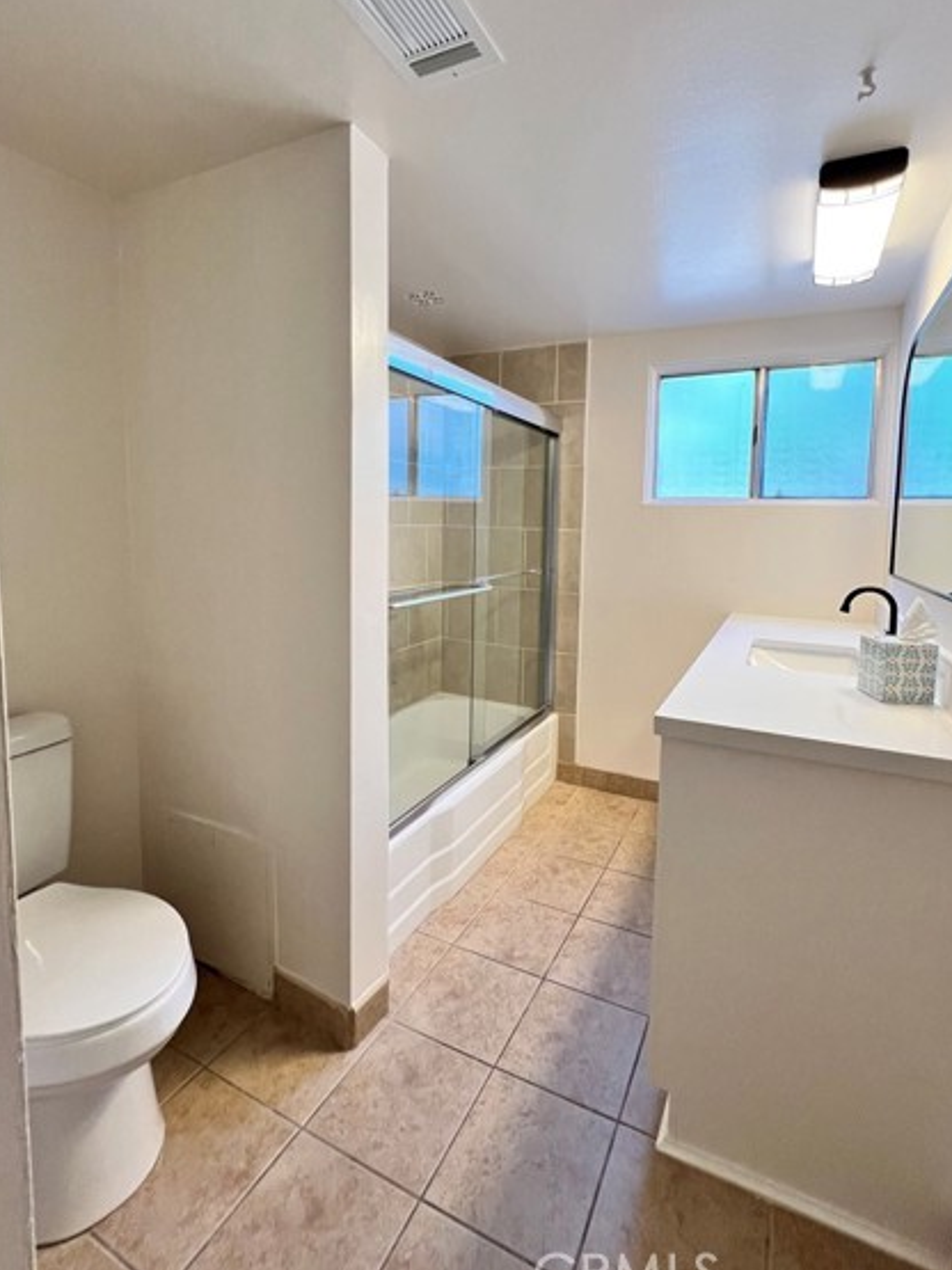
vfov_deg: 97.9
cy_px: 574
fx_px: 550
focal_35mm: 15
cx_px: 522
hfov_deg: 81.5
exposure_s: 1/120
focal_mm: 1.57
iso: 160
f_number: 1.8
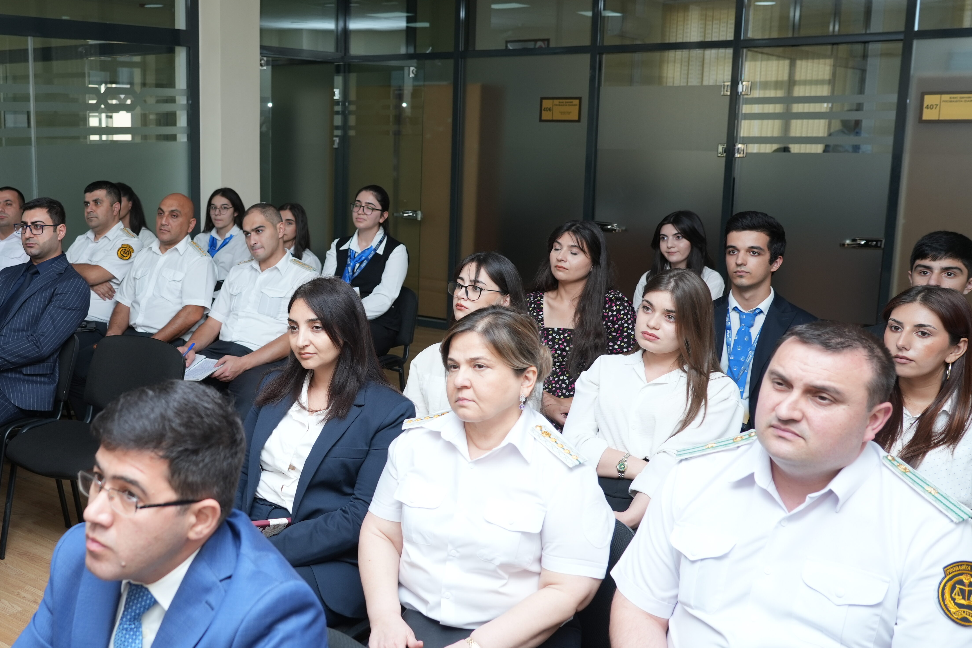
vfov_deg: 35.0
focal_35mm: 38
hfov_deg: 49.1
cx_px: 271
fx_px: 1026
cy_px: 294
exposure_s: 1/250
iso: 200
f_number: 4
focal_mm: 24
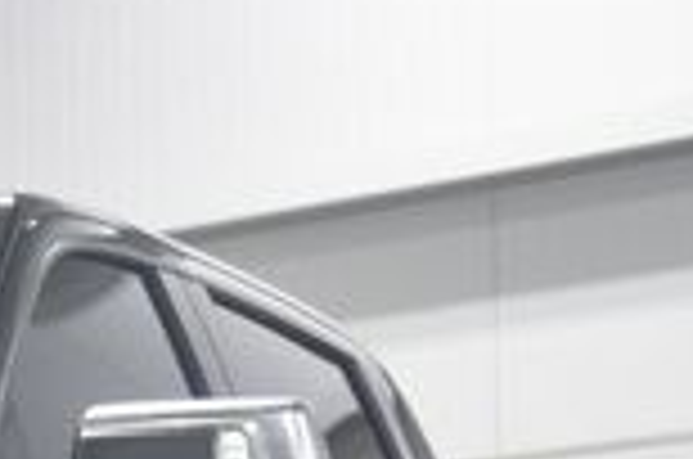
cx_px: -585
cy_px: 857
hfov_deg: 8.8
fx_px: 4322
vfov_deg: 6.0
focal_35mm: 225
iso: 1100
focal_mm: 36
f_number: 5
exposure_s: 1/60
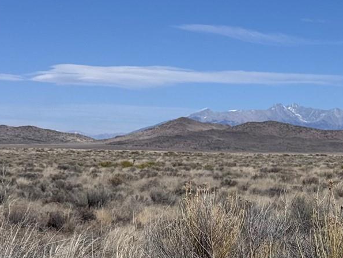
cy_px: 195
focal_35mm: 129
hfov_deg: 14.8
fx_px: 1279
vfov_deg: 11.5
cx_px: 416
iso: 64
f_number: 1.78
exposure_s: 1/9009
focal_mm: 6.76
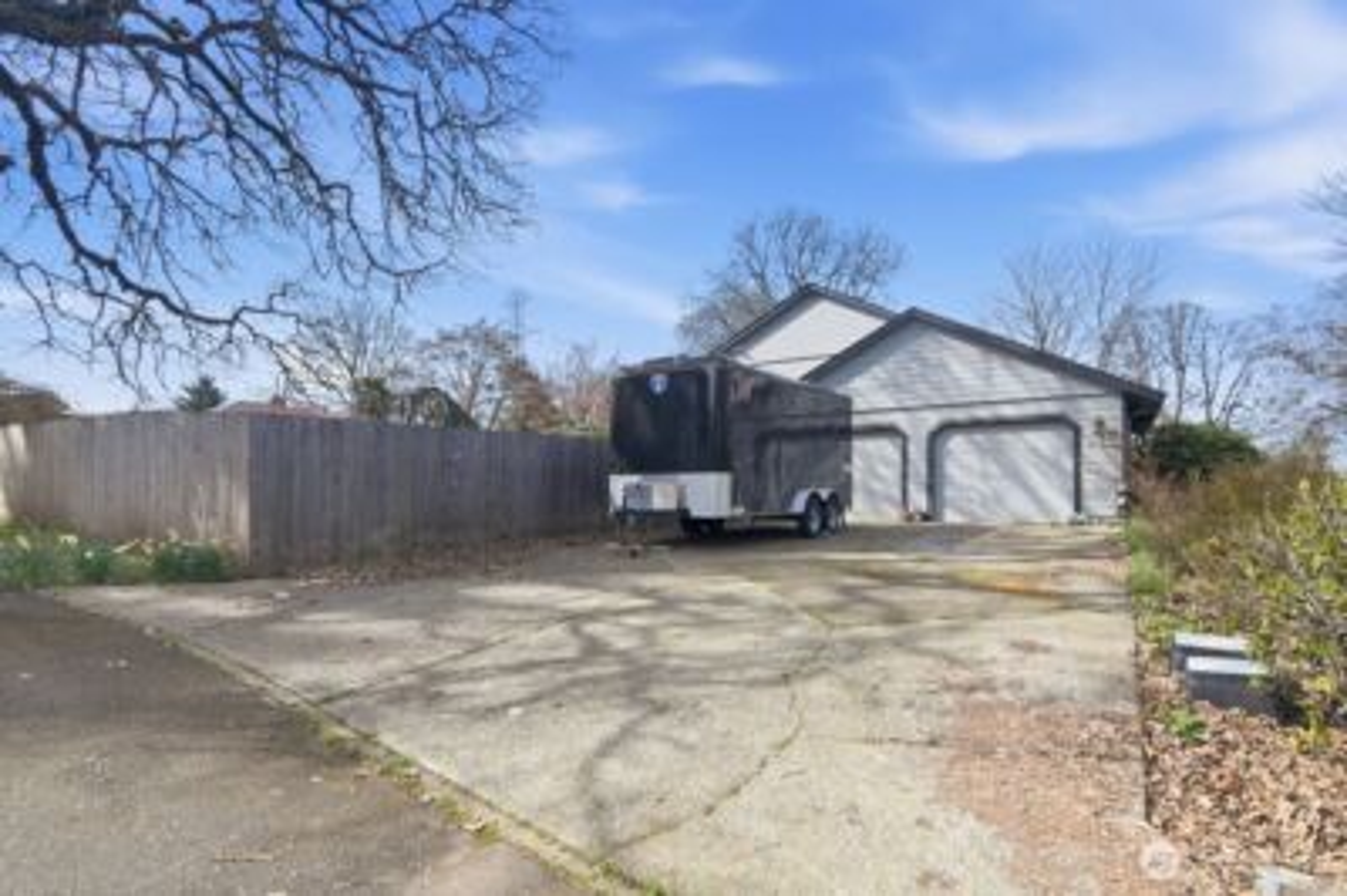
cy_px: 448
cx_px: 674
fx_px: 598
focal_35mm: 16
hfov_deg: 96.8
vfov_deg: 73.6
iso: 320
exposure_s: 1/125
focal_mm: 11
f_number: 10
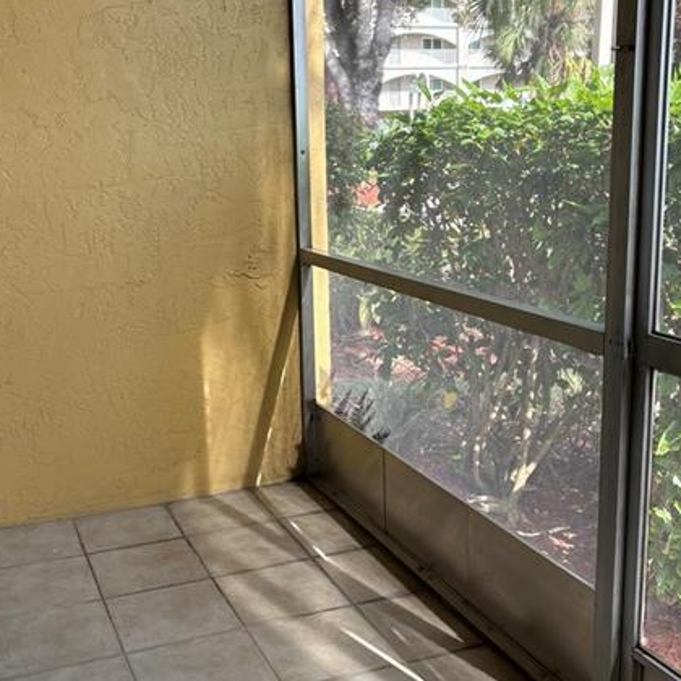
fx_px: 935
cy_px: 347
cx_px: 313
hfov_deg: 40.0
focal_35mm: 42
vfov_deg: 40.0
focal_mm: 5.96
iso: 50
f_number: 1.6
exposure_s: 1/288
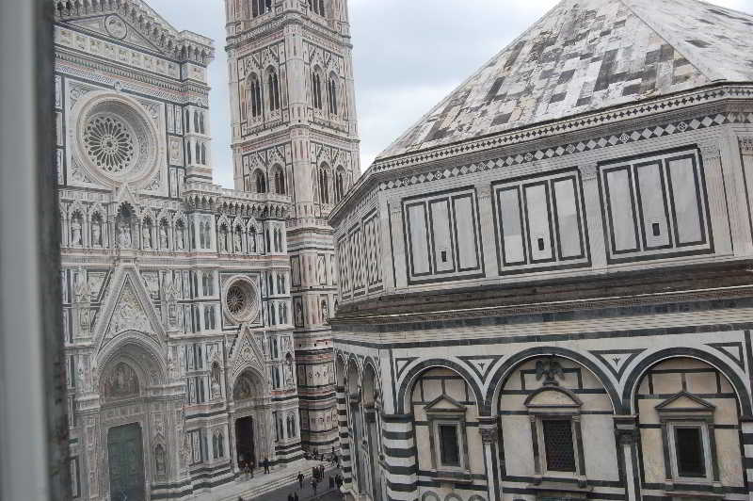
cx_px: 376
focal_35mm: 30
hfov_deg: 62.0
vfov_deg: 43.5
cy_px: 250
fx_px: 627
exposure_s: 1/160
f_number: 6.3
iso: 200
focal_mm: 20
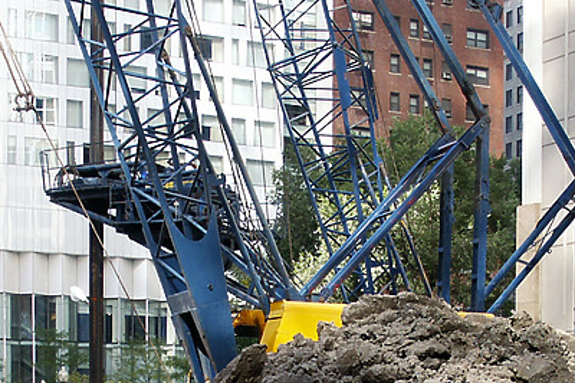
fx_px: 1309
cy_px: 473
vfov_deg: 15.9
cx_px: 263
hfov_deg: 24.8
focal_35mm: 82
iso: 64
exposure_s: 1/180
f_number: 3
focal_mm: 7.18
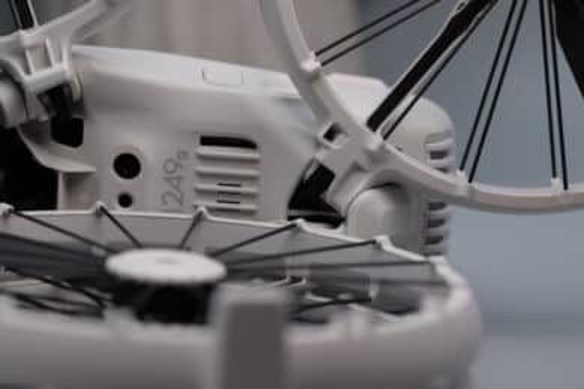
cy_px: 194
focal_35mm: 117
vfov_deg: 11.7
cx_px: 292
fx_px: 1898
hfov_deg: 17.5
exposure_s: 1/125
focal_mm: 117
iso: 500
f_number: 8
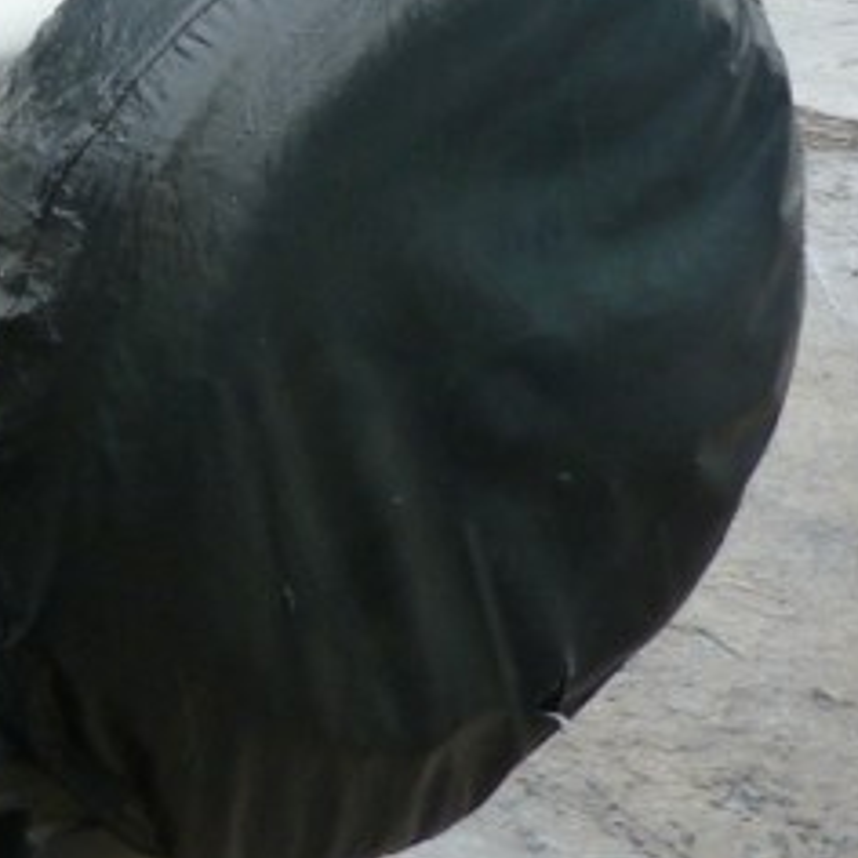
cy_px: 178
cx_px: -404
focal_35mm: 75
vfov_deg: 22.8
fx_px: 2103
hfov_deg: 20.1
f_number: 2.8
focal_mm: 4.5
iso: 125
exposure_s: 1/80
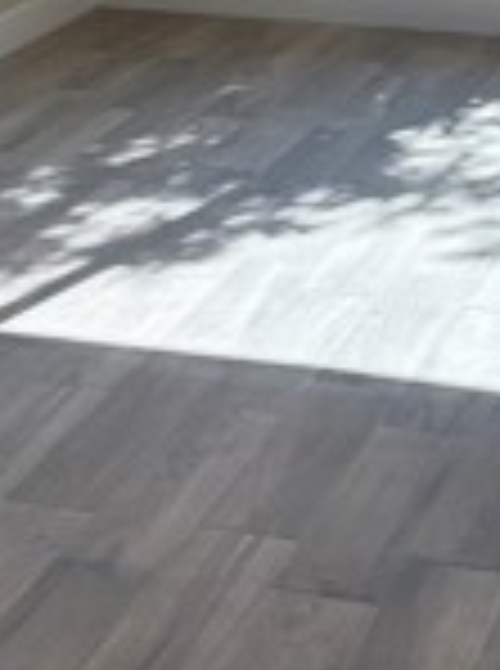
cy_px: -184
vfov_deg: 16.7
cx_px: 131
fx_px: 2166
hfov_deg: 13.1
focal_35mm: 112
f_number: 1.6
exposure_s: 1/330
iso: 50
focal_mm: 5.96
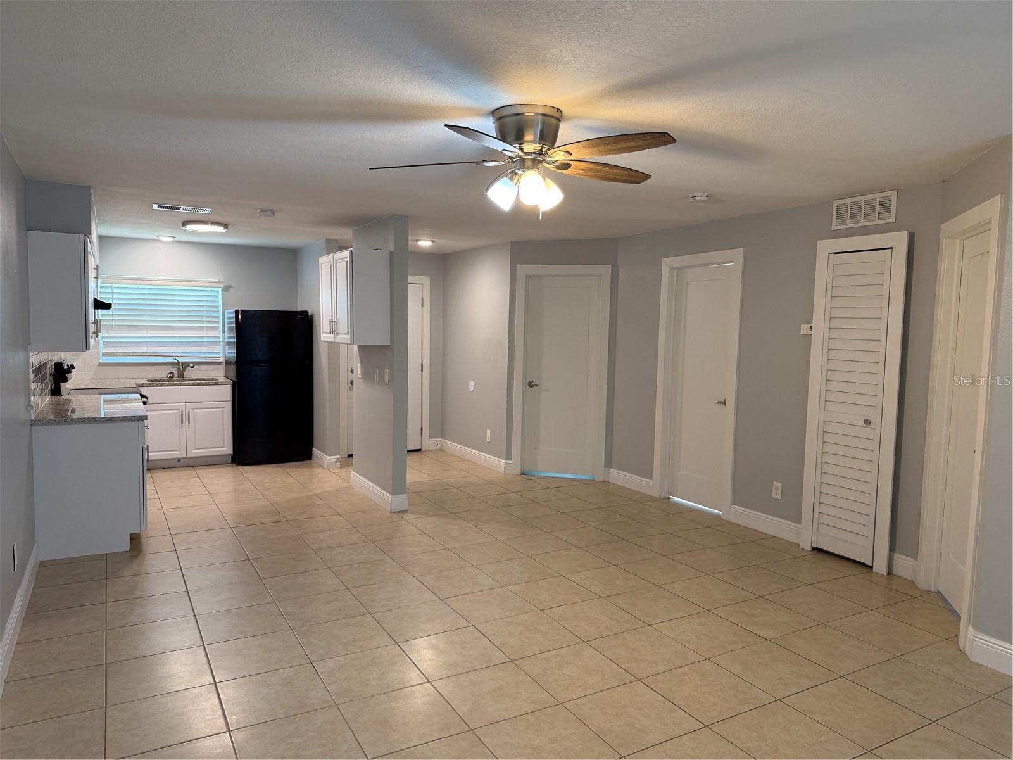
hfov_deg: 71.6
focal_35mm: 24
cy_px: 380
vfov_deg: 56.8
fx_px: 702
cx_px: 506
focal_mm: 6.76
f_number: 1.78
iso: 125
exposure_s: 1/60
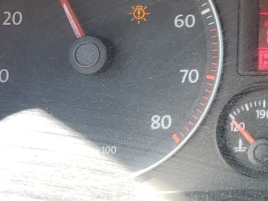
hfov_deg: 22.0
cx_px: 323
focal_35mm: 82
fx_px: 635
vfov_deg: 17.7
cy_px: 15
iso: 50
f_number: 1.5
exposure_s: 1/123
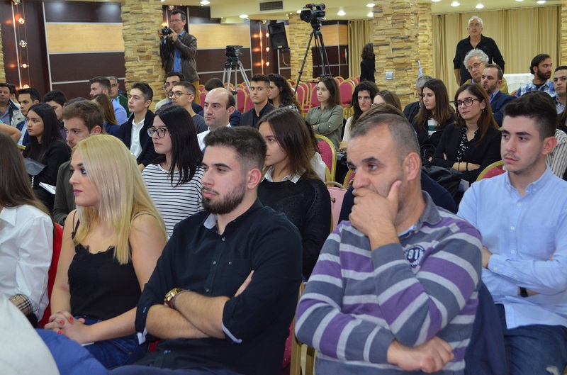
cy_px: 188
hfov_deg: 39.0
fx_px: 801
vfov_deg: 26.3
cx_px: 284
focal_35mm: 51
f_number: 5
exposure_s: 1/60
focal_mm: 34
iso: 1400
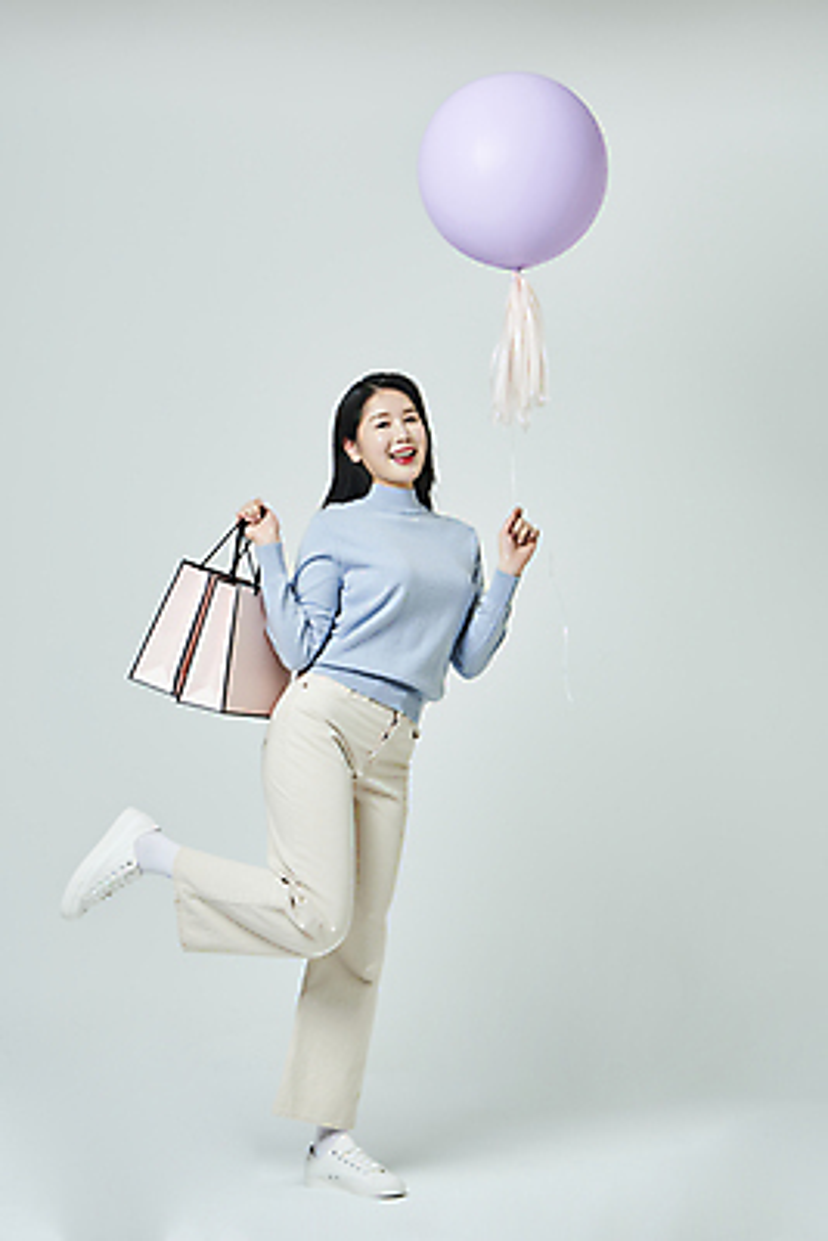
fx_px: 2137
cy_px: 620
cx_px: 414
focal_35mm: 62
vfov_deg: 32.4
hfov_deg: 21.9
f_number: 11
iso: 100
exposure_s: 1/125
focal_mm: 62
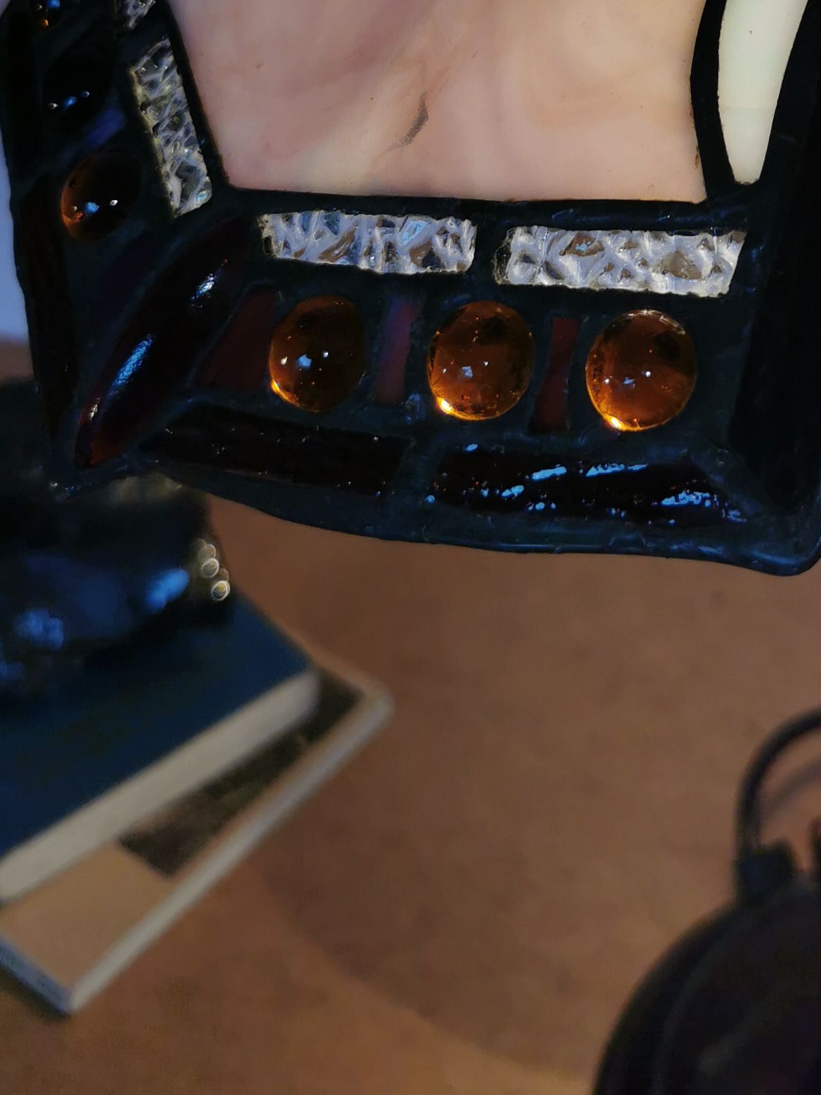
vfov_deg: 29.2
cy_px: -95
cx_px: 733
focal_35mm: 60
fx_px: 1898
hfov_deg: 23.8
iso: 50
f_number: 1.8
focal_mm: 5.58
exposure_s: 1/249
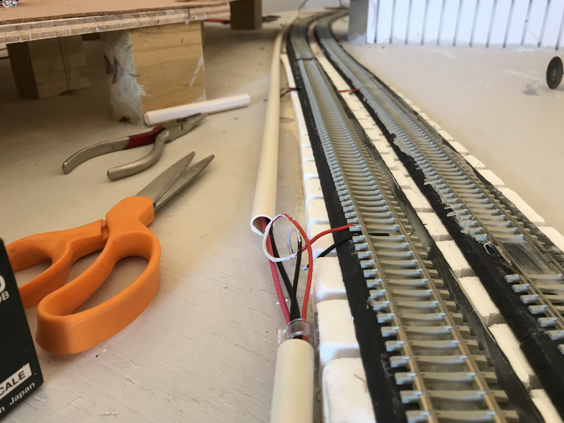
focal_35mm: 28
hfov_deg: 63.4
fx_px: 456
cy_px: 212
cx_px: 282
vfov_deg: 49.7
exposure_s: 1/24
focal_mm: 3.99
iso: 40
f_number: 1.8
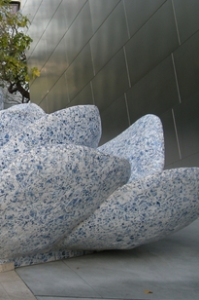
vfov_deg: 27.0
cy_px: 130
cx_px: -38
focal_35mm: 75
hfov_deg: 17.4
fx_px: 623
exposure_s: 1/222
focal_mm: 7.9
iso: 64
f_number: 2.8
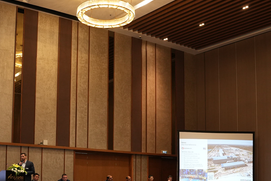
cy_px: 165
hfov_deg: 36.4
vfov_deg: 24.2
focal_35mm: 54
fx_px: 408
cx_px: 93
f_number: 3.2
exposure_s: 1/125
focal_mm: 25.1
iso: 2000
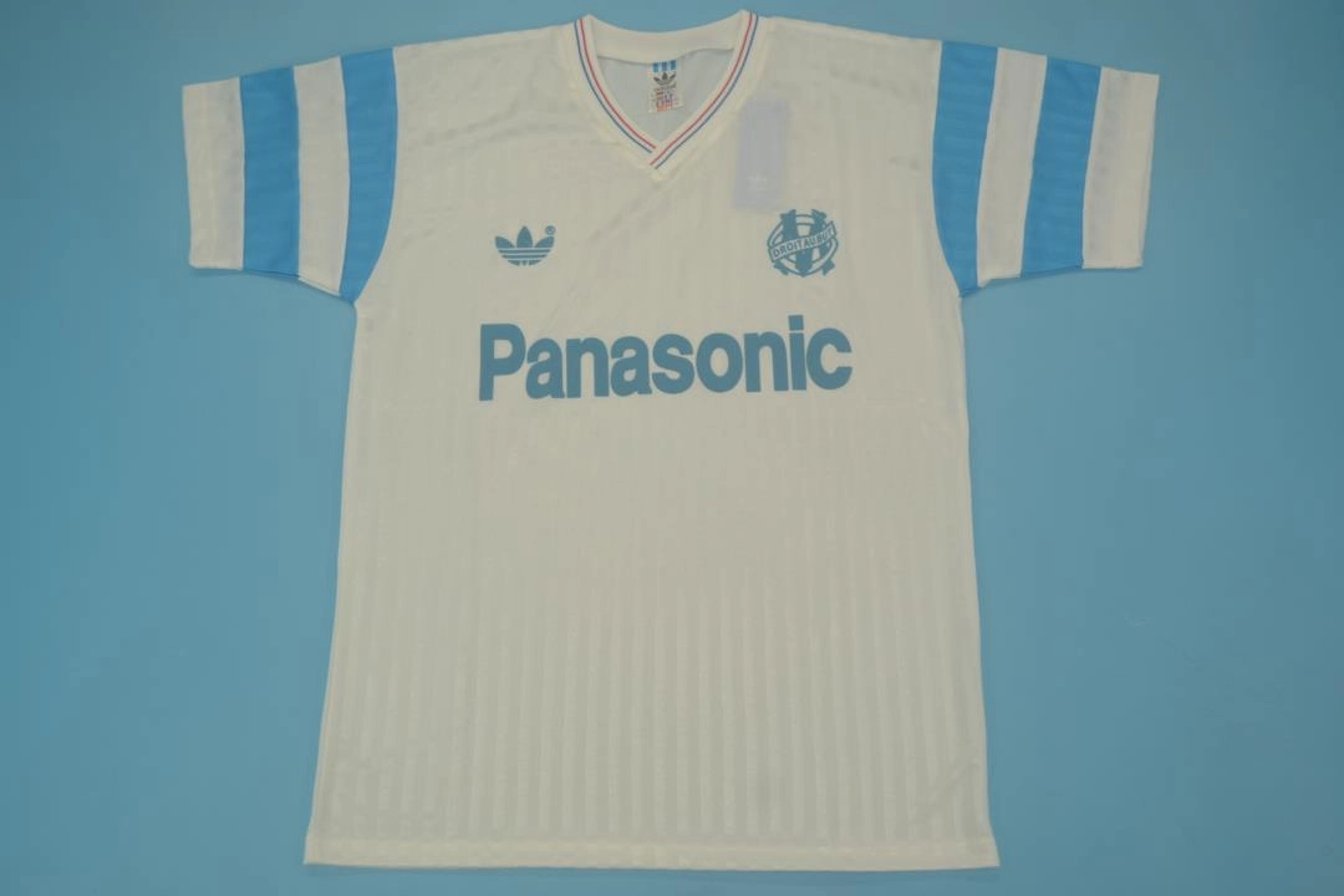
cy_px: 448
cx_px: 672
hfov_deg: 53.1
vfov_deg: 36.9
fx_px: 1344
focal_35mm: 36
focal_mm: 24
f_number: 4
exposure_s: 1/200
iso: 200
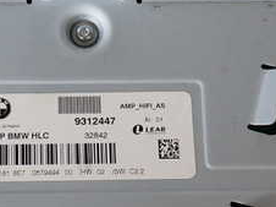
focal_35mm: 85
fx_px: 677
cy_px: 164
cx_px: 70
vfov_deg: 17.2
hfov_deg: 22.8
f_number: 2.4
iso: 160
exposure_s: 1/60
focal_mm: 5.79
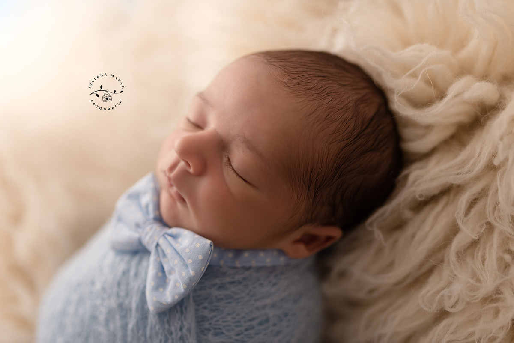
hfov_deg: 54.4
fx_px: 500
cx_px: 257
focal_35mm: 35
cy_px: 172
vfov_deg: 37.9
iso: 80
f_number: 1.8
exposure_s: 1/200
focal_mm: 35
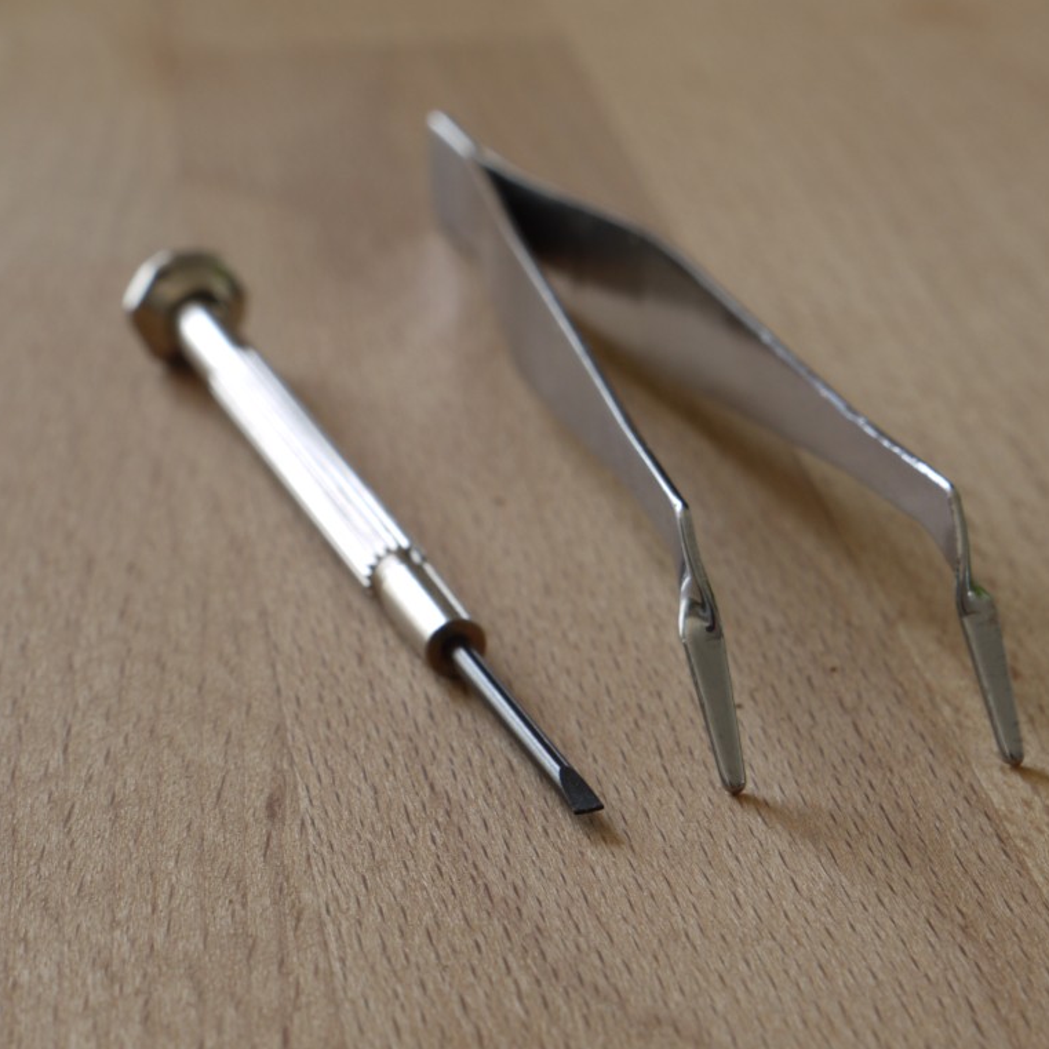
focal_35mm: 107
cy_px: 521
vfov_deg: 16.3
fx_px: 3668
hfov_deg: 16.3
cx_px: 604
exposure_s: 1/13
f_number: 11
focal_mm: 45
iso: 100
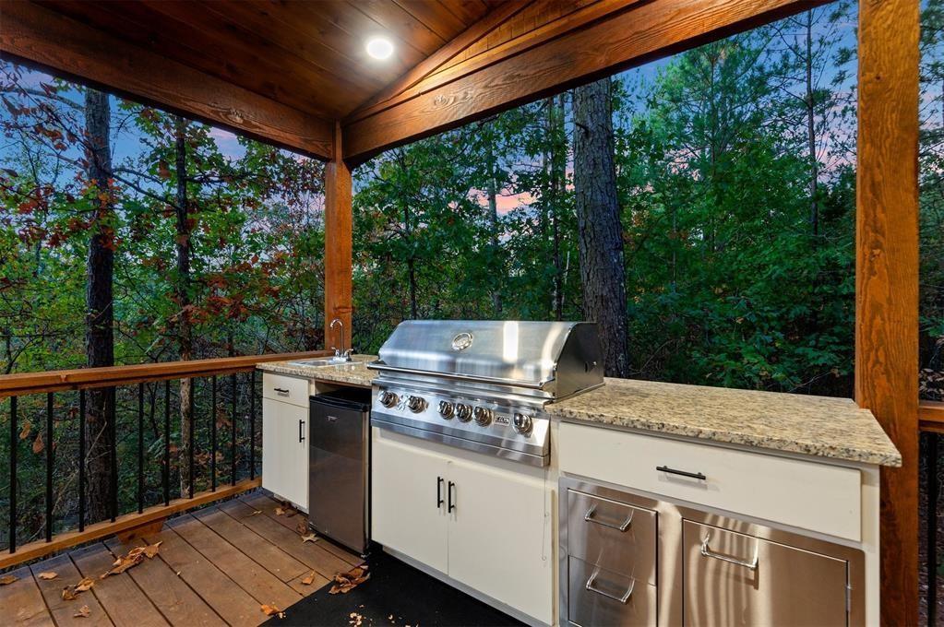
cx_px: 472
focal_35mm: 16
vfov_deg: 73.6
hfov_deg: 96.8
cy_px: 314
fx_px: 419
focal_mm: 16
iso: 400
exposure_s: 1/3
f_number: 7.1
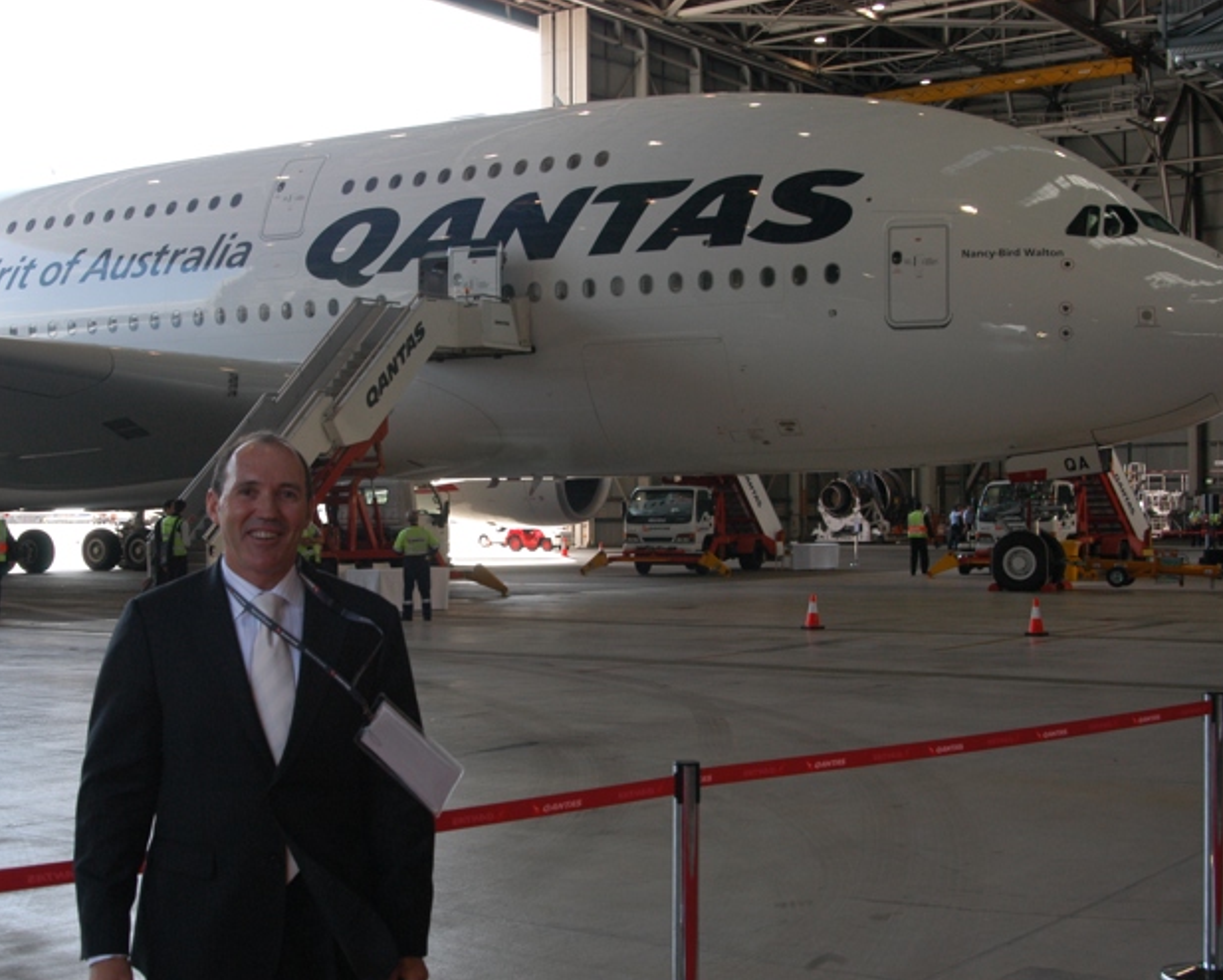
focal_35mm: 48
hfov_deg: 38.6
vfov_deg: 31.5
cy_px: 494
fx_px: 1738
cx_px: 480
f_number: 10
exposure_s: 1/125
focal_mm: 28
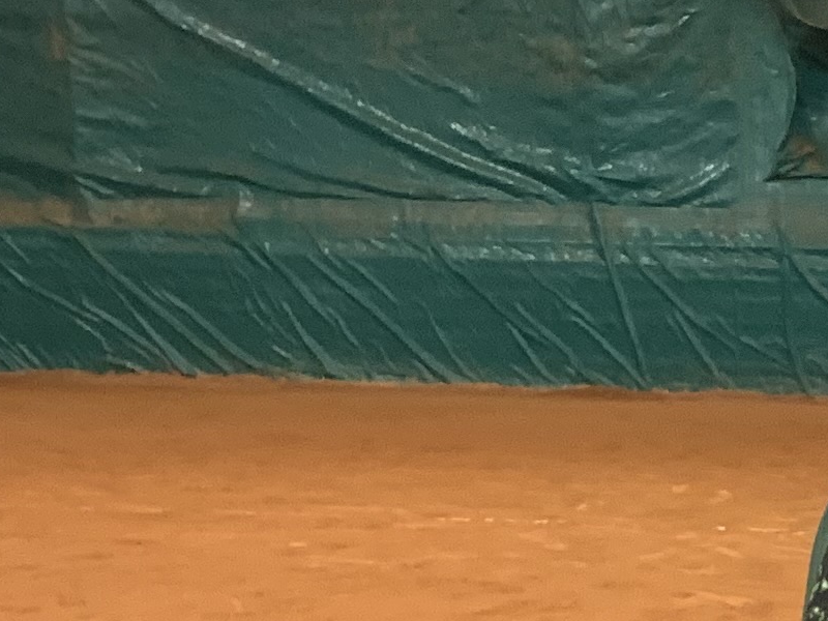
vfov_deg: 11.0
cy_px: 814
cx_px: 1629
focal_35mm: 131
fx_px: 3133
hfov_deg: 13.1
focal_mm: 4.25
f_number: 1.8
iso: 160
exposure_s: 1/60
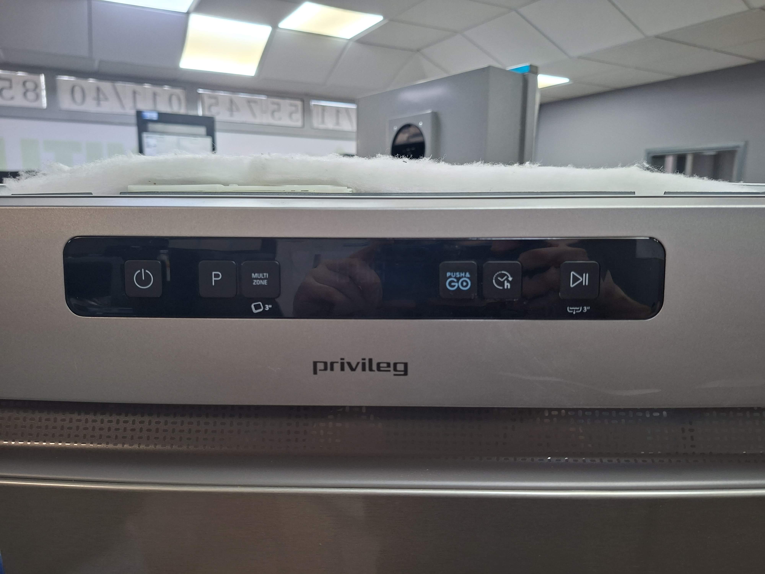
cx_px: 382
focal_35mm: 23
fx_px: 508
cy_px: 287
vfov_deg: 58.9
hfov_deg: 73.9
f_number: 1.8
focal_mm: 5.54
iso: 200
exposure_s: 1/60
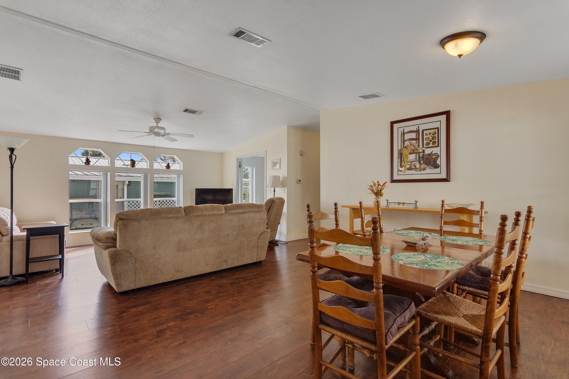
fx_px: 261
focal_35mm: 16
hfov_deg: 95.0
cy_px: 190
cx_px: 284
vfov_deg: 72.1
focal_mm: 11
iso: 320
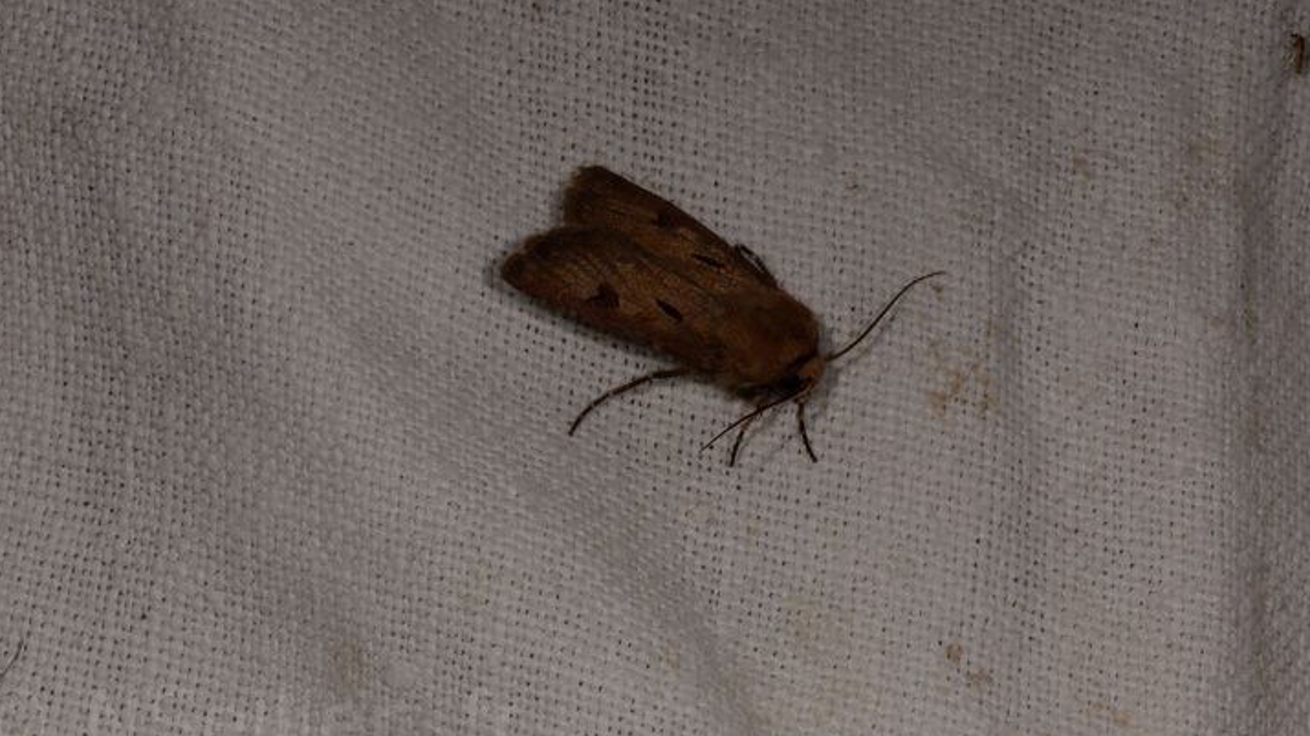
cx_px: 672
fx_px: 5126
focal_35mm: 148
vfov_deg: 8.2
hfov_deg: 14.6
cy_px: 298
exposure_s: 1/60
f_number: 32
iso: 100
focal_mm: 85
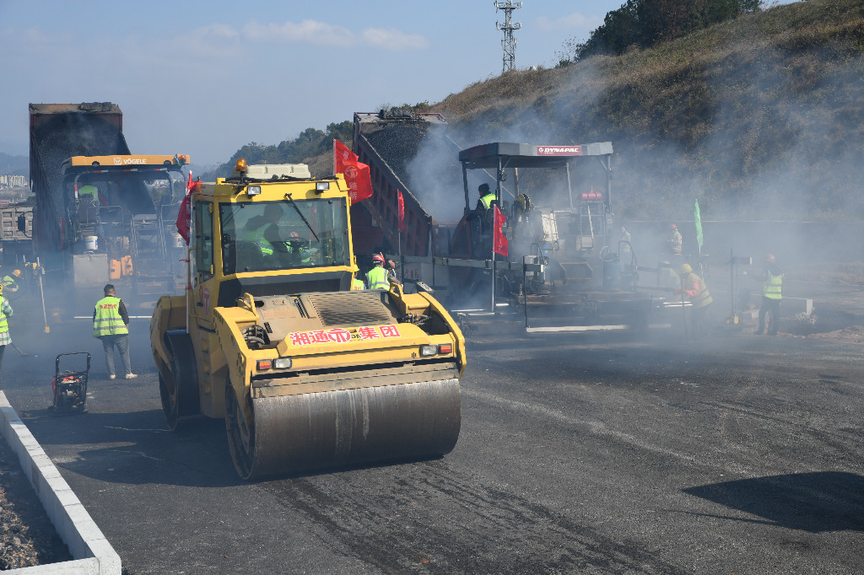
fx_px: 1343
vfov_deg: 24.2
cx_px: 432
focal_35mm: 56
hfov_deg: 35.7
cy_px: 288
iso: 200
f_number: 10
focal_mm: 56
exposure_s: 1/400
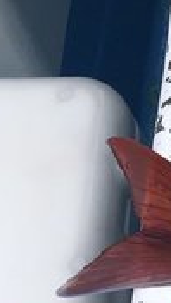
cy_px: 539
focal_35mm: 148
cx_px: 492
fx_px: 1193
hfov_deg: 7.4
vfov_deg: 13.2
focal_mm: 3.99
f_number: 1.8
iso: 20
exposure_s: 1/615
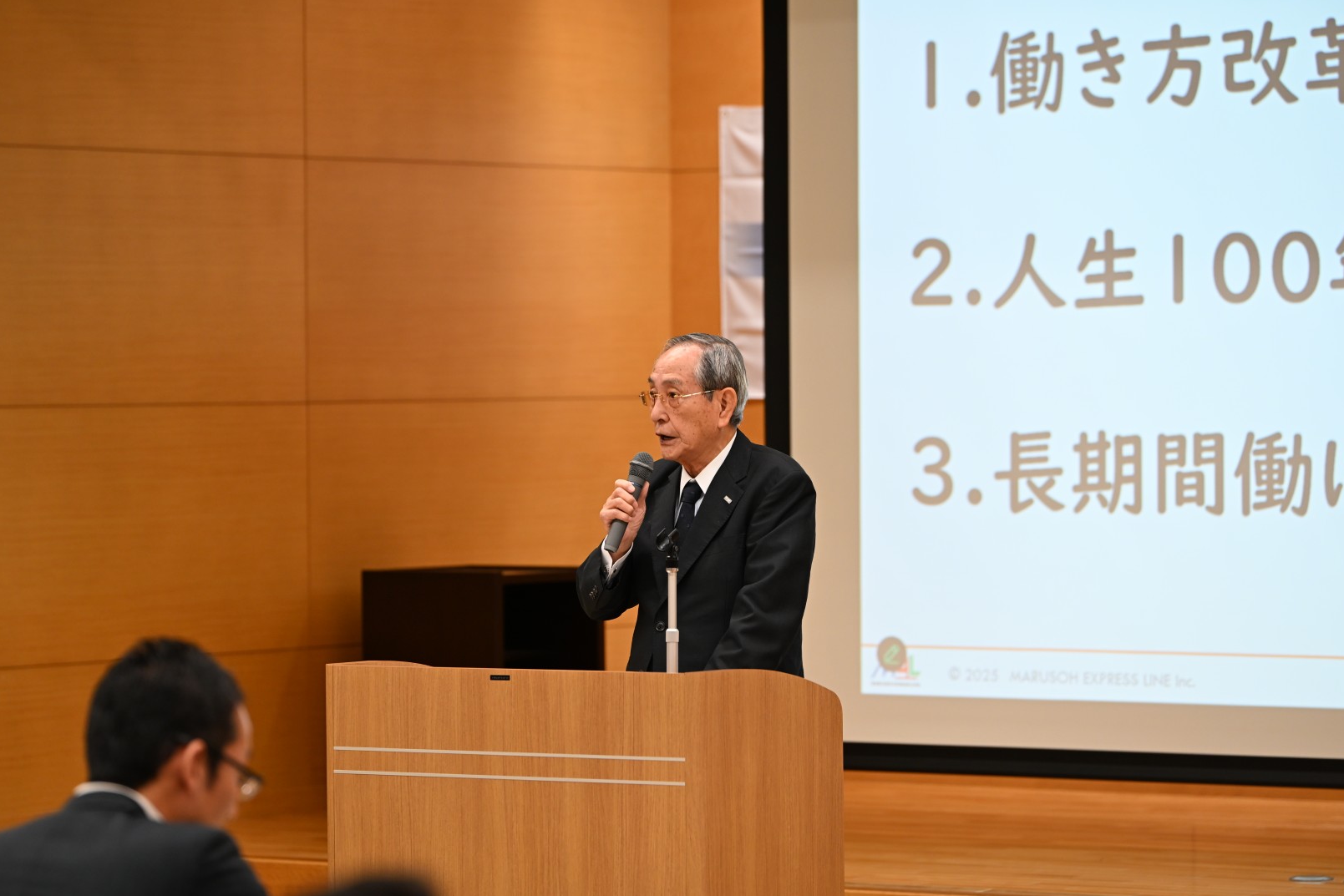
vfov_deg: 9.1
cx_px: 674
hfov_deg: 13.6
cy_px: 448
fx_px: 5637
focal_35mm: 151
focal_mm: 150
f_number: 4
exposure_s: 1/100
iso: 720
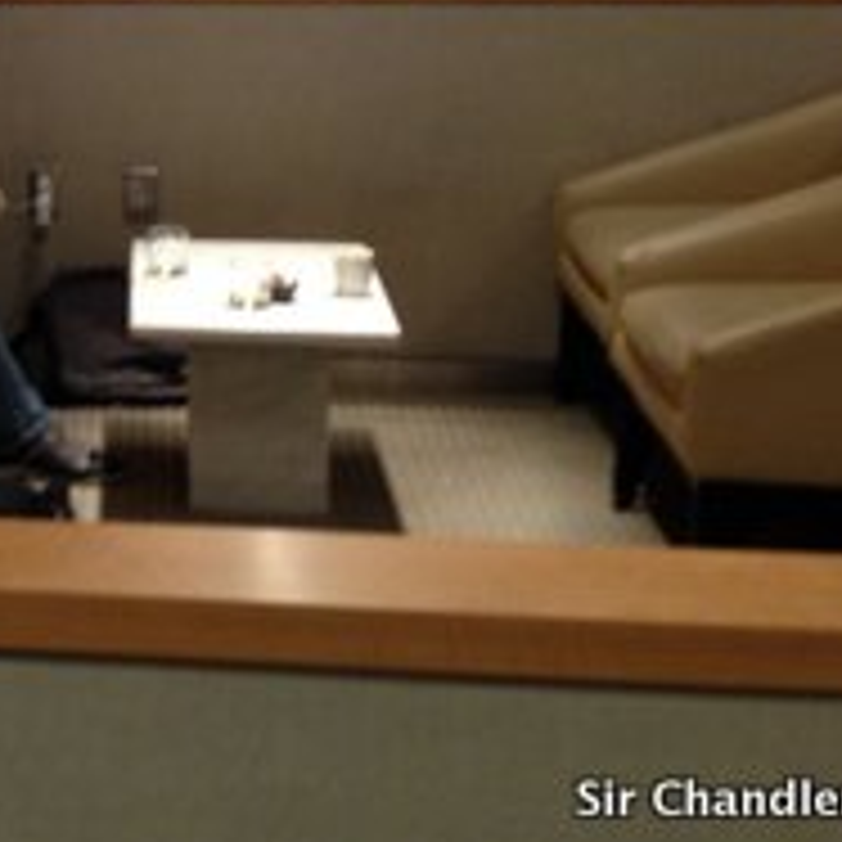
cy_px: -110
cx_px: -279
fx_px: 2532
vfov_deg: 18.1
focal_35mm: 92
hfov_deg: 17.6
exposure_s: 1/20
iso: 100
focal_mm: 4.12
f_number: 2.4
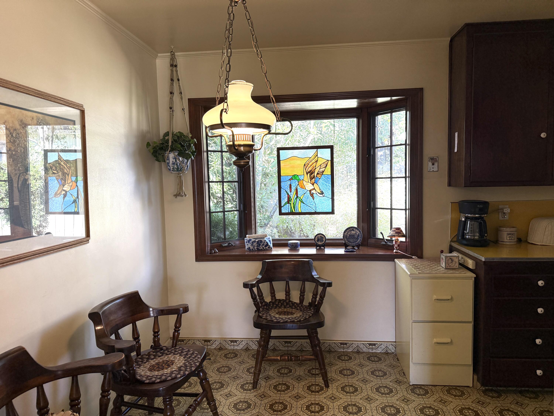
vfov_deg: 56.8
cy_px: 208
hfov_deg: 71.6
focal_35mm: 24
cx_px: 277
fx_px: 384
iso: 200
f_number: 1.78
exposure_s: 1/174
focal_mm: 6.76
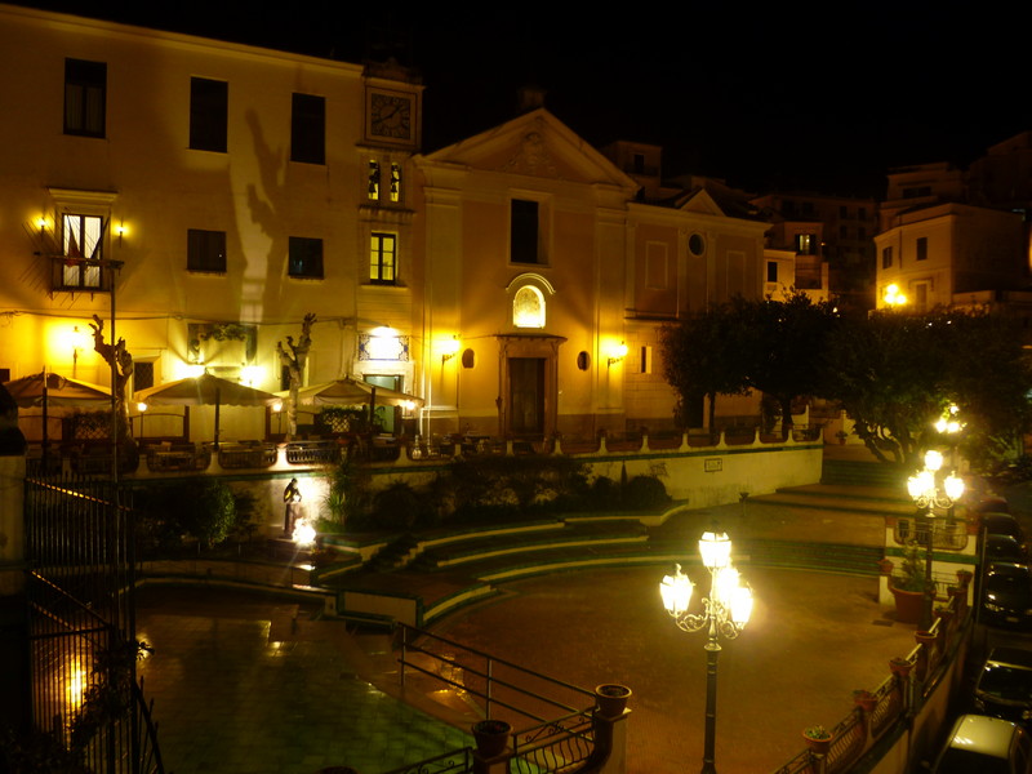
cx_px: 516
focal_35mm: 28
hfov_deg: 63.4
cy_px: 387
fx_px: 835
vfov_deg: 49.7
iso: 80
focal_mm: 5
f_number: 3.3
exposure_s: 1
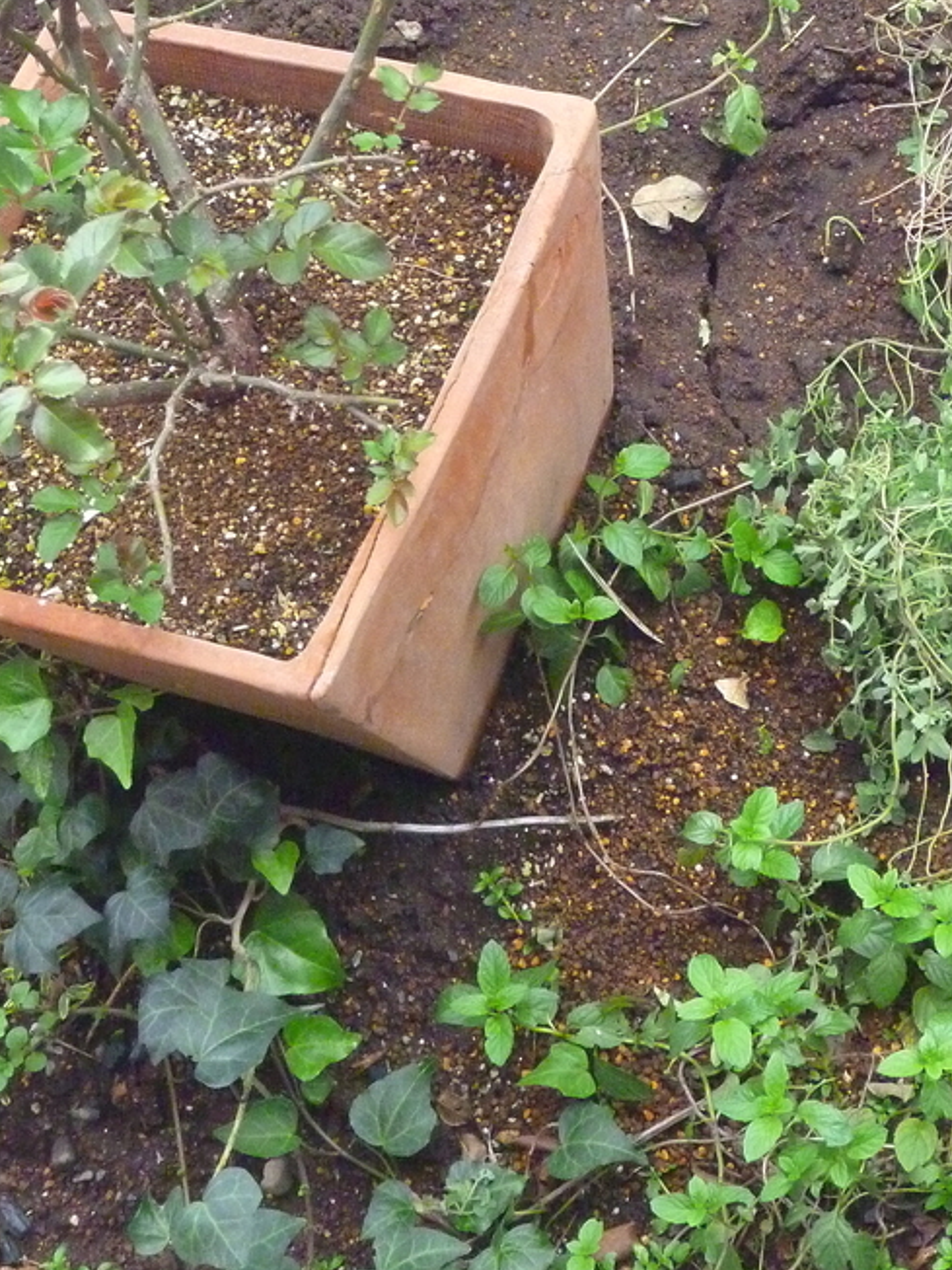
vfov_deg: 23.6
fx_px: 2970
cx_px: 781
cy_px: 160
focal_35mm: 81
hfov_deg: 18.0
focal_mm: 7.8
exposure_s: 1/50
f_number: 4.3
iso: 800
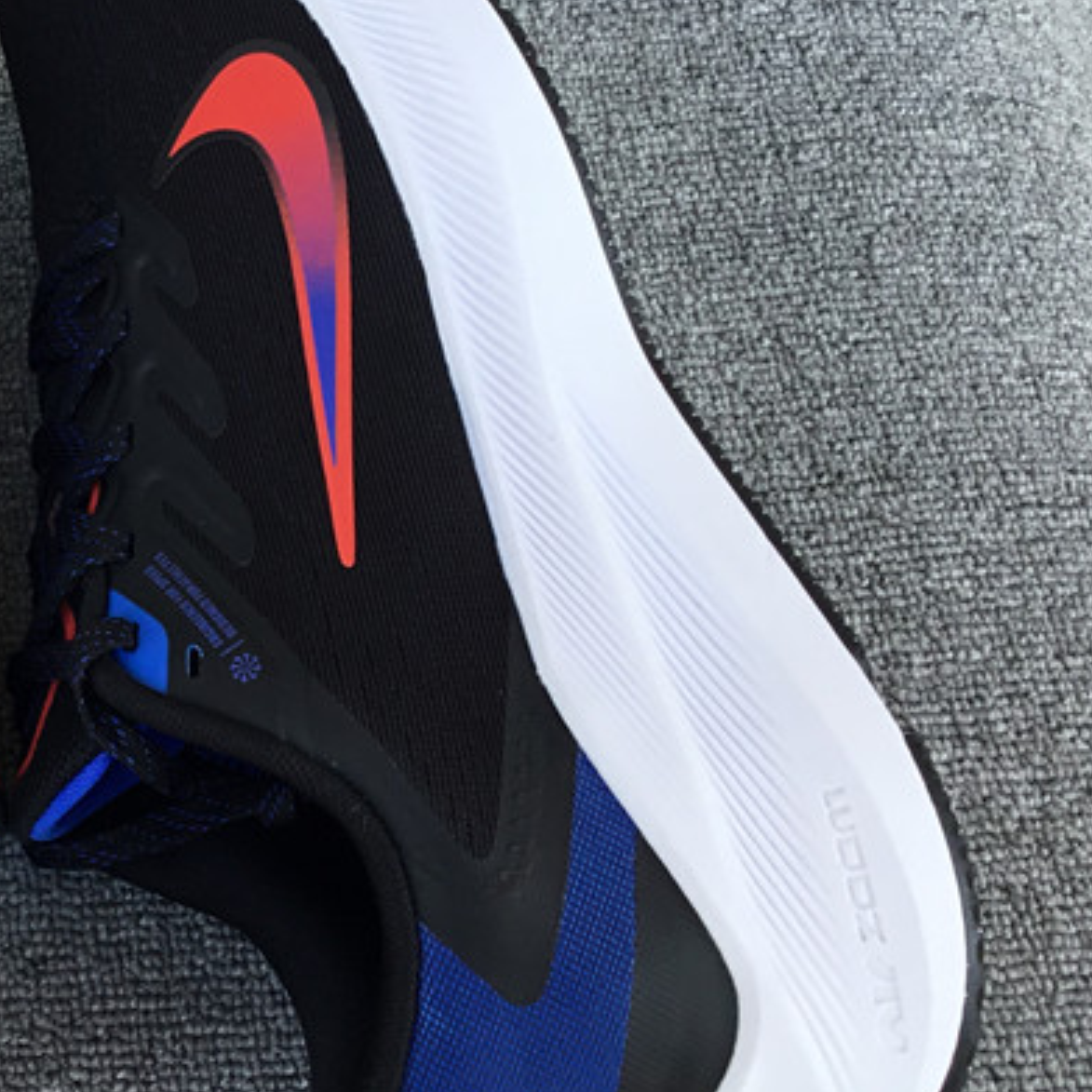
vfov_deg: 27.3
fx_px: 2248
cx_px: -34
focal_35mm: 63
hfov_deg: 25.7
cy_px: 510
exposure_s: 1/125
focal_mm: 3.3
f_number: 2.4
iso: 25
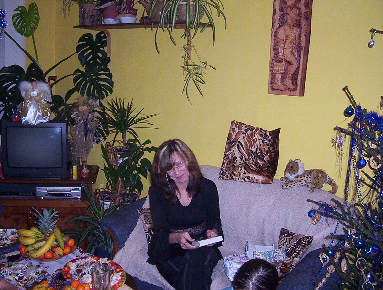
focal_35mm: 39
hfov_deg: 47.7
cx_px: 192
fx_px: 433
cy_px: 145
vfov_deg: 37.0
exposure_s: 1/60
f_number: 3.84
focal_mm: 5.26
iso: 140
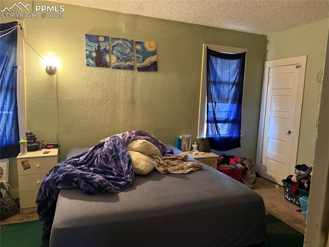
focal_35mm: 24
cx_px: 164
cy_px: 124
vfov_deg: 56.8
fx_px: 228
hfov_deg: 71.6
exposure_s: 1/40
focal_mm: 6.76
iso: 800
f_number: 1.78
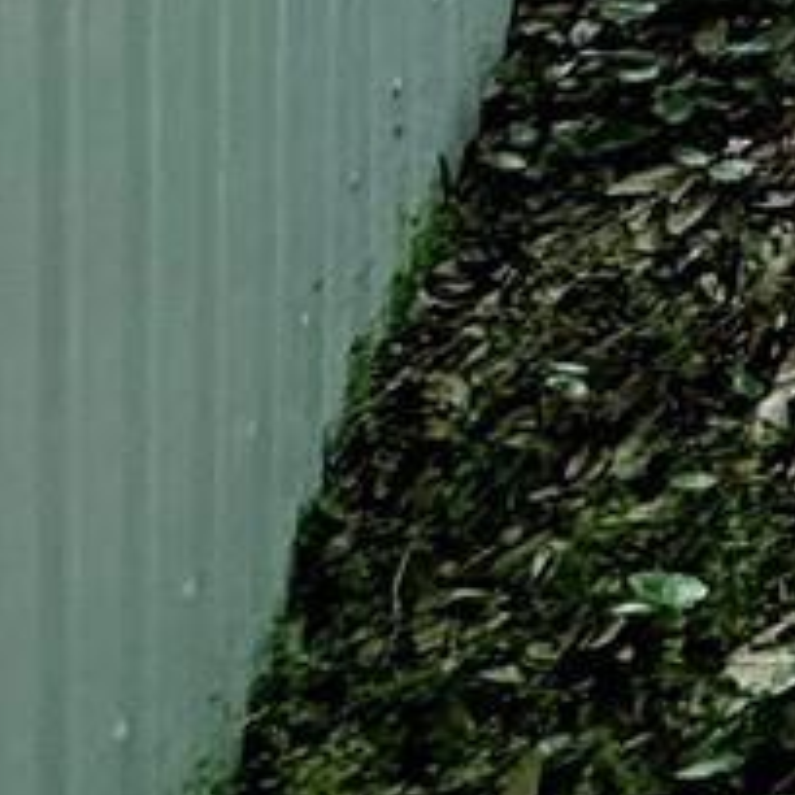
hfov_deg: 9.5
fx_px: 2520
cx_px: 2802
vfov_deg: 11.5
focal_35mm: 97
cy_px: -1512
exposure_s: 1/1006
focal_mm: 2.22
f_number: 2.2
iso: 40
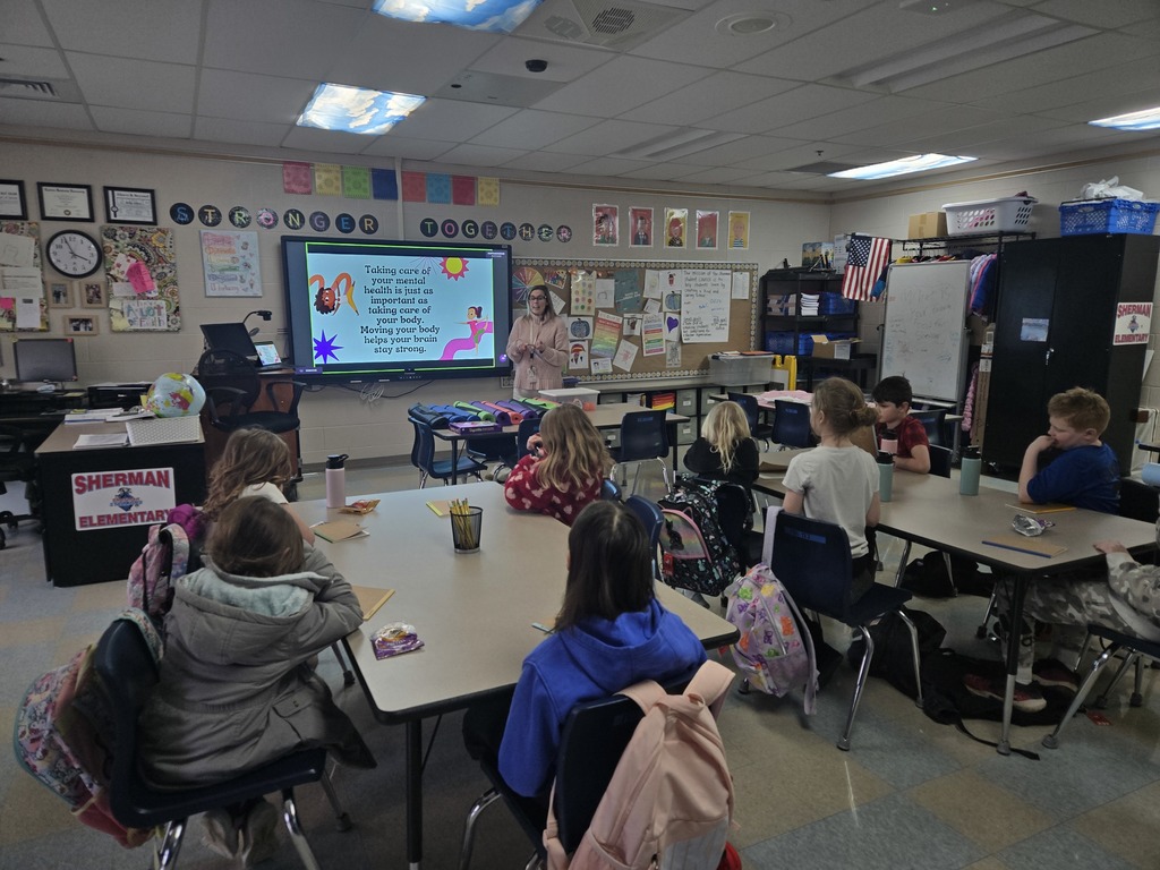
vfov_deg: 58.9
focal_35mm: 23
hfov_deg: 73.9
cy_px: 435
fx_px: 771
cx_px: 580
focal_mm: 5.4
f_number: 1.8
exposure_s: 1/120
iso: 100
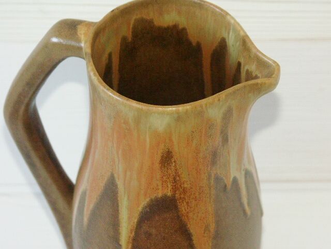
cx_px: 166
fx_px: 1014
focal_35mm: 106
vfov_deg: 14.0
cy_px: 124
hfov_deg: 18.5
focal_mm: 26.39
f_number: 3.5
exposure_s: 1/100
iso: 100
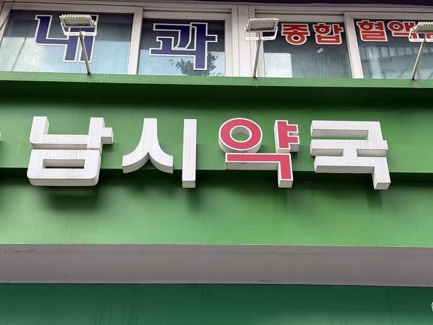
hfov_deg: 39.7
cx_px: 216
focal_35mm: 48
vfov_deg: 30.3
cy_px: 162
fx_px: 600
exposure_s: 1/407
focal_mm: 6.76
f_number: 1.78
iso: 64
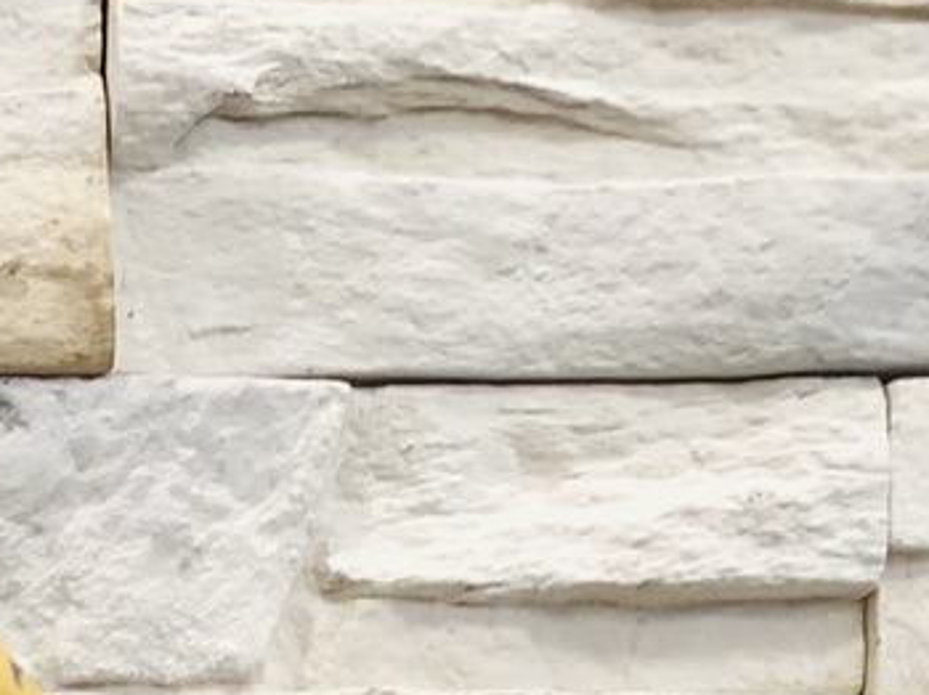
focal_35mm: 164
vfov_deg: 8.0
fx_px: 4398
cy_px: 1979
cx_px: -595
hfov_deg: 11.4
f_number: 1.8
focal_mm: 3.99
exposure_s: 1/17
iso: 40
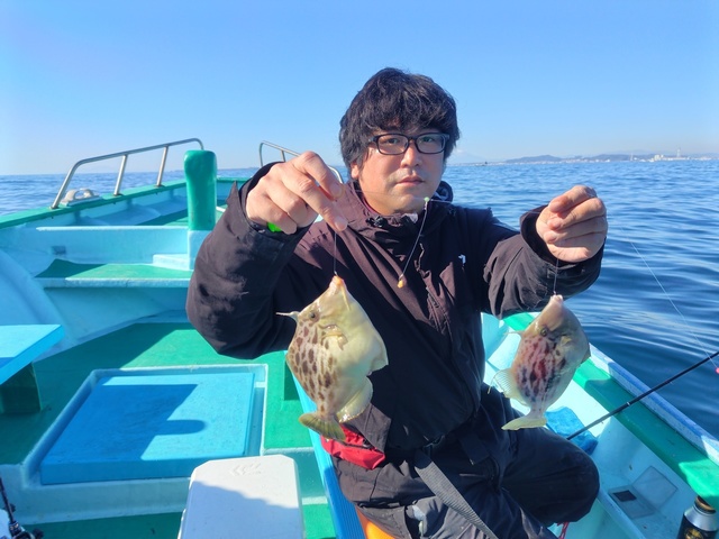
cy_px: 270
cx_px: 360
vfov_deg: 58.9
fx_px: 478
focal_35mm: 23
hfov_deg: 73.9
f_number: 1.9
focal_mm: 5.6
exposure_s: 1/844
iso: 50
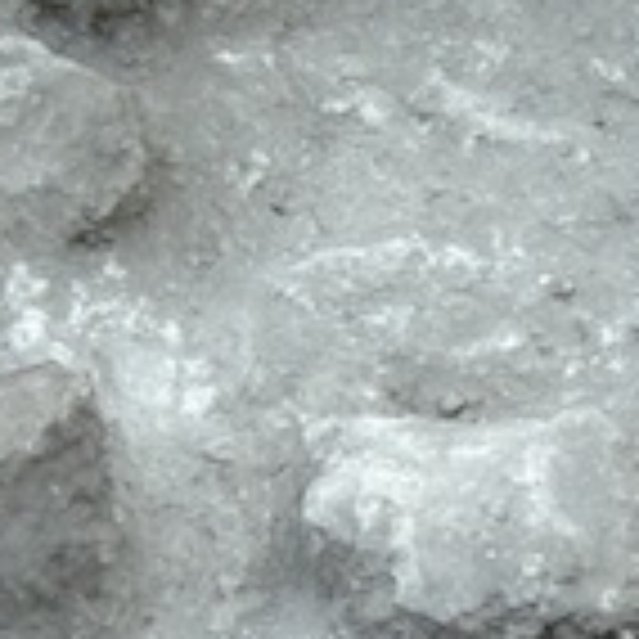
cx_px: 356
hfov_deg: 12.3
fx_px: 2966
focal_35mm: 142
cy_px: 382
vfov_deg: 12.3
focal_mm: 7.9
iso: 200
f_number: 2.8
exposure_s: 1/50
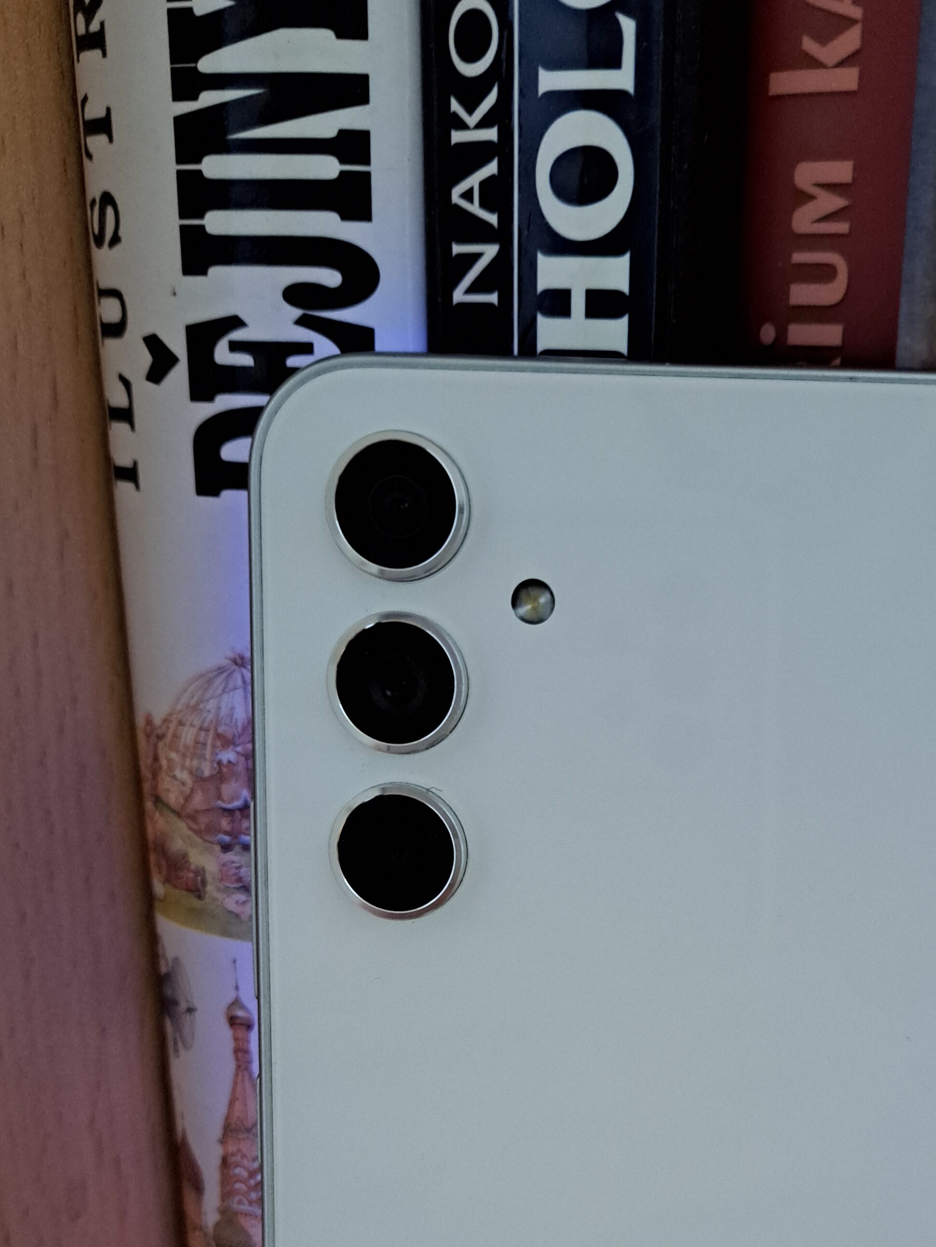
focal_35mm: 43
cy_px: 1067
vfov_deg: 41.2
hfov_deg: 33.4
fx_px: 1550
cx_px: 594
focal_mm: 5.23
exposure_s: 1/33
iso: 400
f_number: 1.8
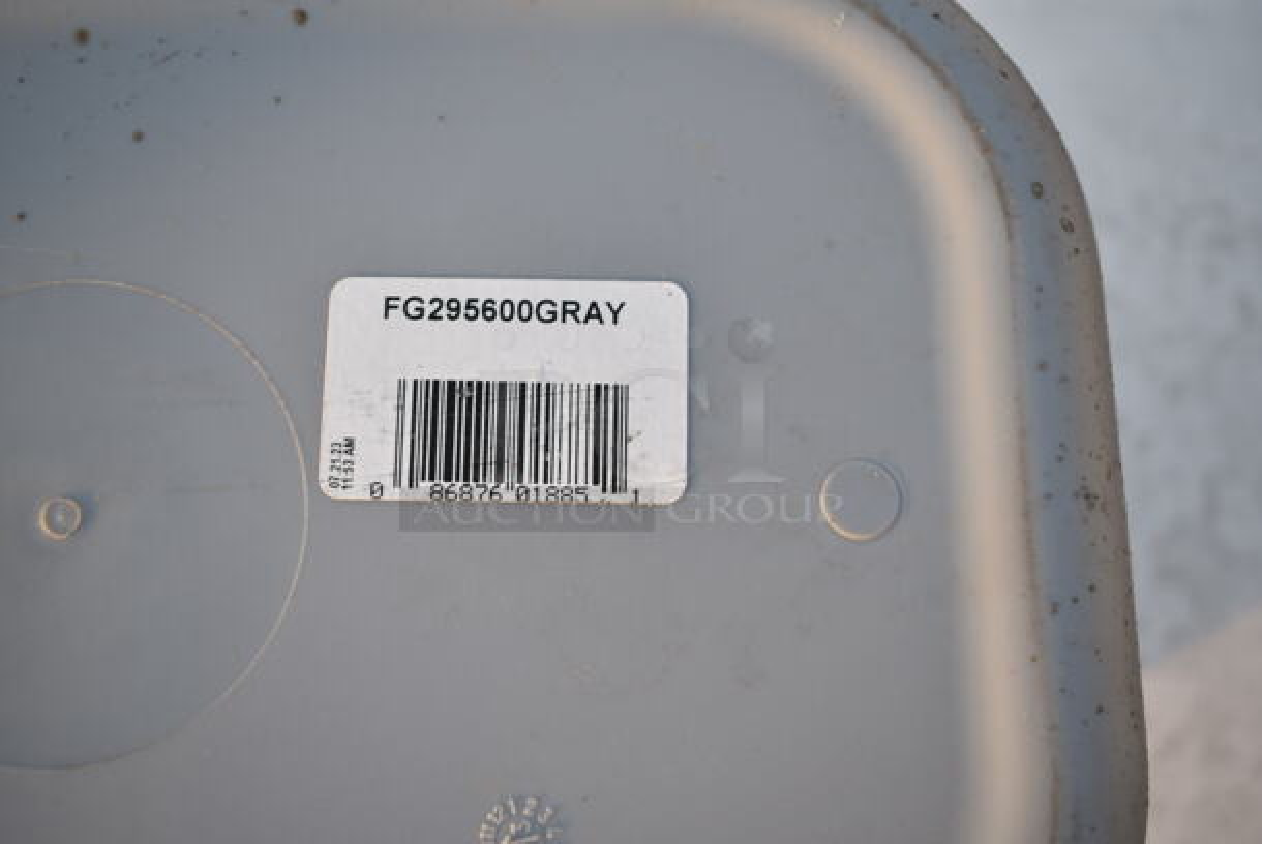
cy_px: 422
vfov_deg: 37.0
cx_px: 631
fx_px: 1263
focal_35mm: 36
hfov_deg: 53.1
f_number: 4.5
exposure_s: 1/125
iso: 100
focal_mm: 24
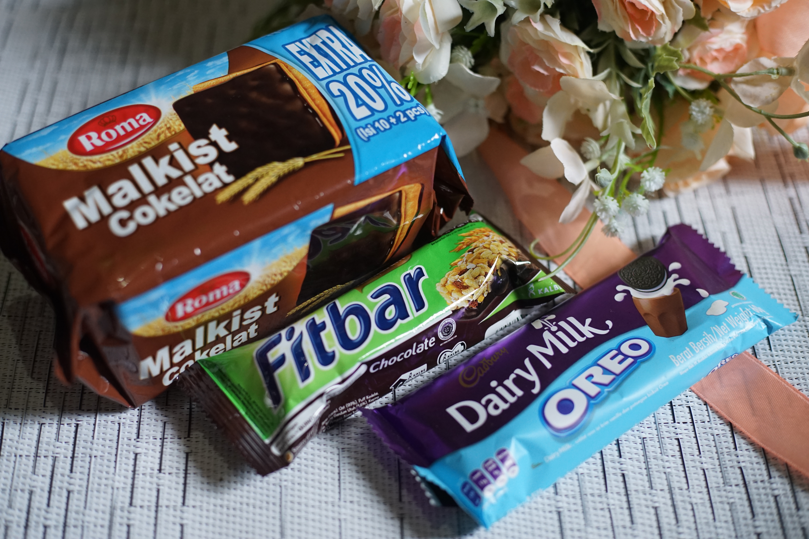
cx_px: 404
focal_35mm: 50
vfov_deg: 27.0
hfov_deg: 39.6
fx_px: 1124
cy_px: 270
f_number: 2.8
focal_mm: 50
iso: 1600
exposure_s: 1/160
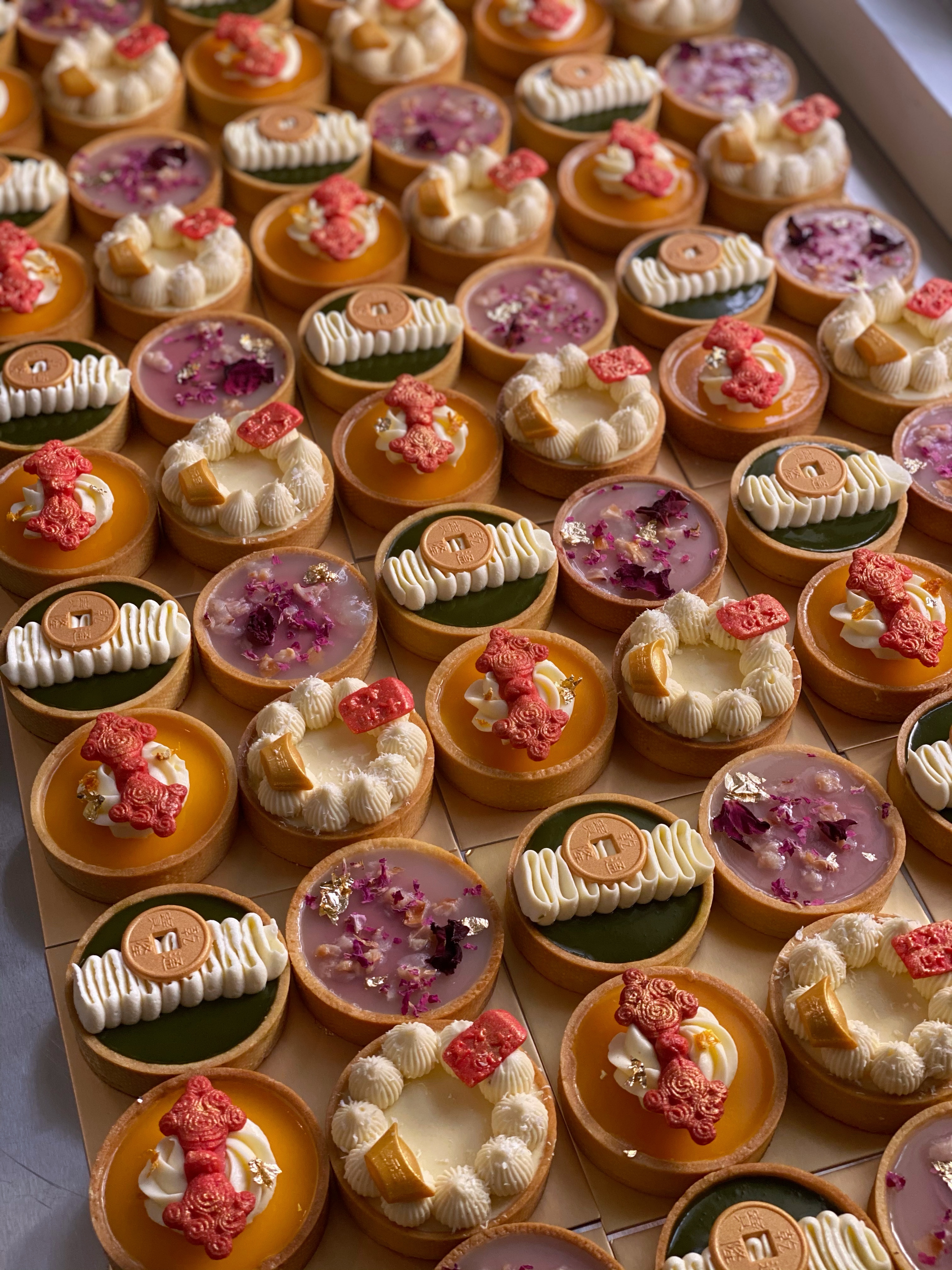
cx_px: 476
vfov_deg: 36.8
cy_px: 635
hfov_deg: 28.0
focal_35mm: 52
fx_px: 1907
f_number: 2
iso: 80
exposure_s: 1/122
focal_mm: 6
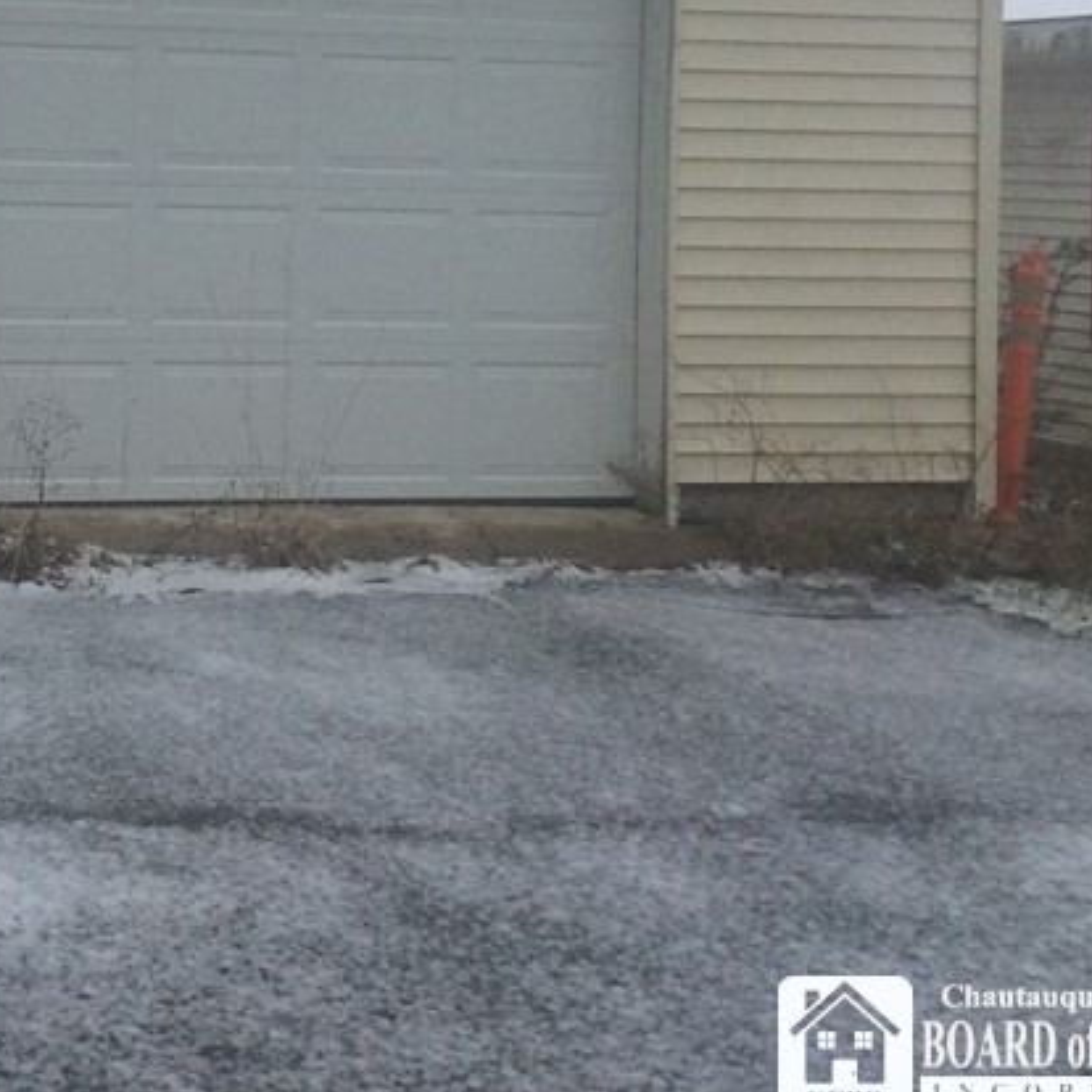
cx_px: -34
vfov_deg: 23.9
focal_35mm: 70
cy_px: 100
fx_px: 2498
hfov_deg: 23.5
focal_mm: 3.3
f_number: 2.4
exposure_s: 1/323
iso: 32
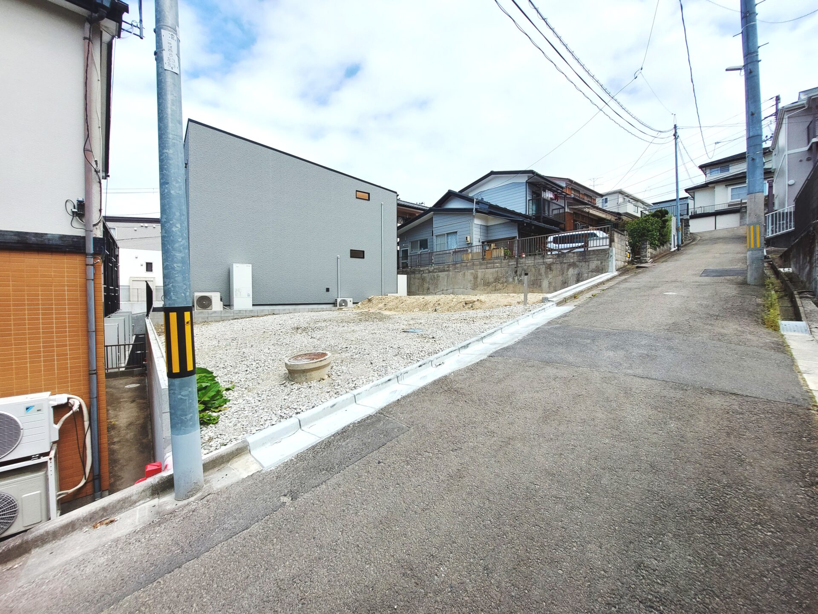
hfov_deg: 106.2
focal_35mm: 13
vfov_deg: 89.9
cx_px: 409
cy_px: 307
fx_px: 307
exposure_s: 1/1292
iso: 50
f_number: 2.2
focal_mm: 1.74
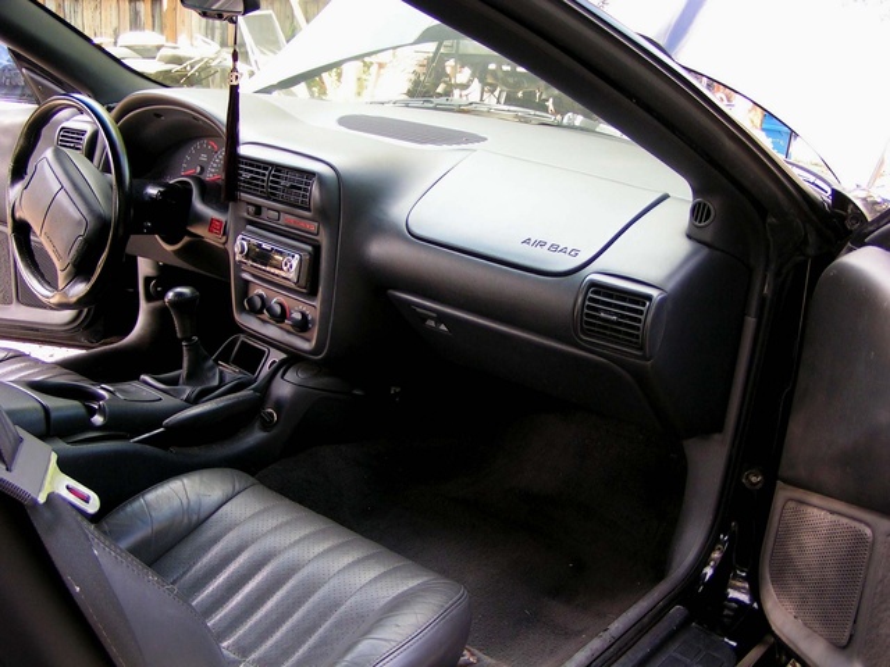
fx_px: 977
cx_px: 445
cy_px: 334
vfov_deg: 37.7
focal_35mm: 38
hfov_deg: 49.0
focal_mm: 5.8
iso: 80
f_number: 2.8
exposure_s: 1/40
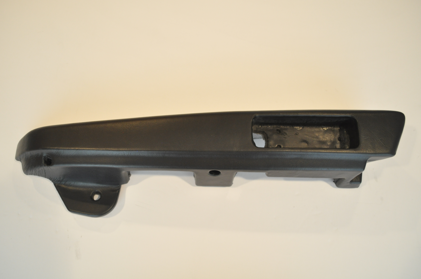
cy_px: 140
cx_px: 210
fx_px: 350
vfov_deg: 43.5
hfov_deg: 62.0
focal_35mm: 30
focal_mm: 20
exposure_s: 1/30
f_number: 3.8
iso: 800
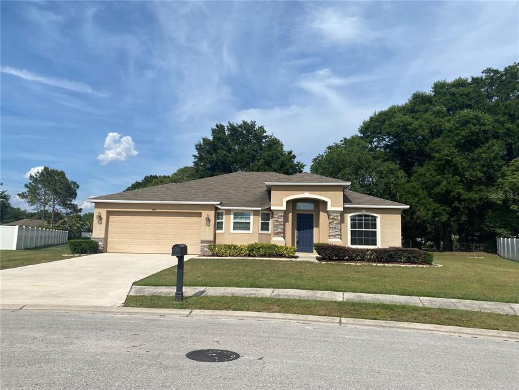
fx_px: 390
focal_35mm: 26
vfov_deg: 53.1
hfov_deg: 67.3
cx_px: 260
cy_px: 195
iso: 32
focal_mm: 4.25
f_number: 1.8
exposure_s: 1/5025
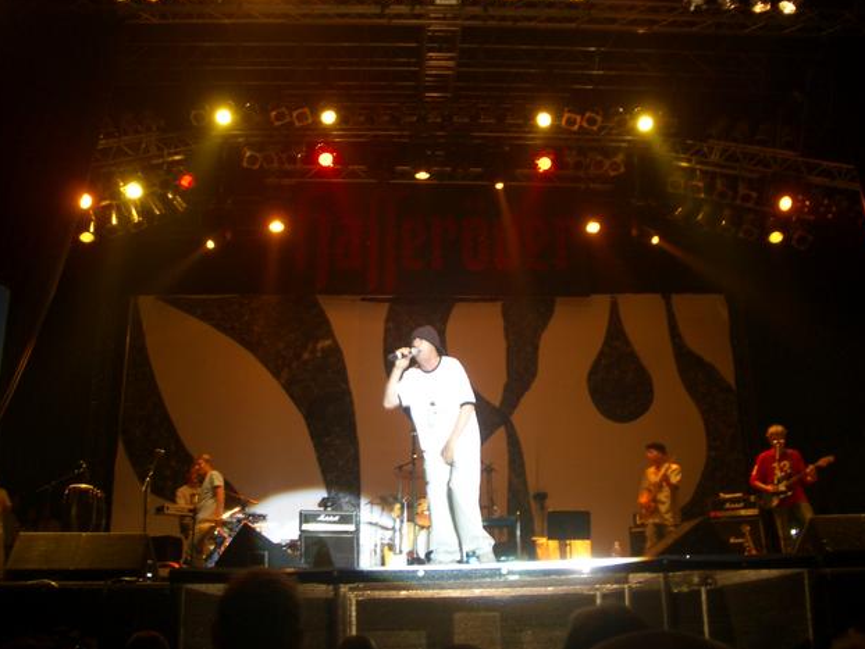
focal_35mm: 36
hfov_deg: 51.3
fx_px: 900
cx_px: 437
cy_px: 325
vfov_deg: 39.7
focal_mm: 5.8
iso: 50
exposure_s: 1/8
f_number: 2.6
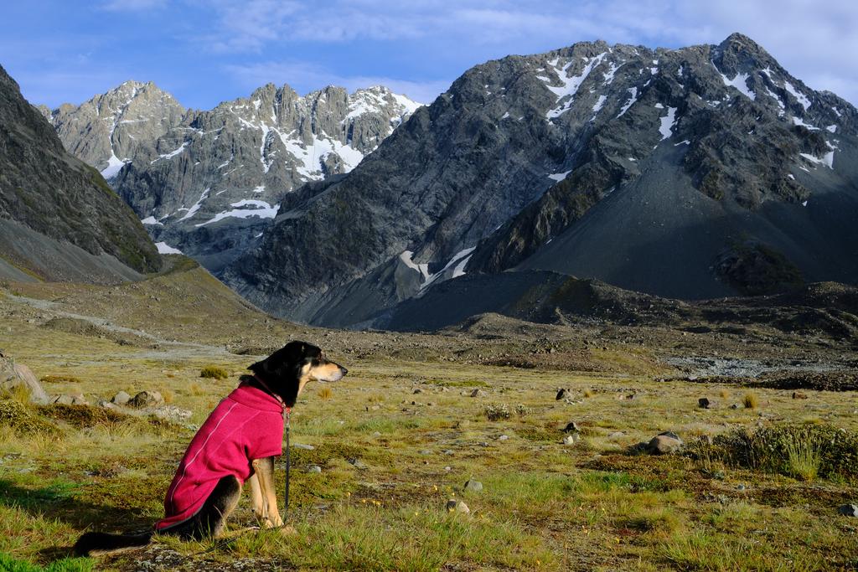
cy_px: 286
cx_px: 429
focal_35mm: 35
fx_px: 834
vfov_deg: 37.9
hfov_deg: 54.4
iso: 640
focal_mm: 23
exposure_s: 1/420
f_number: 11
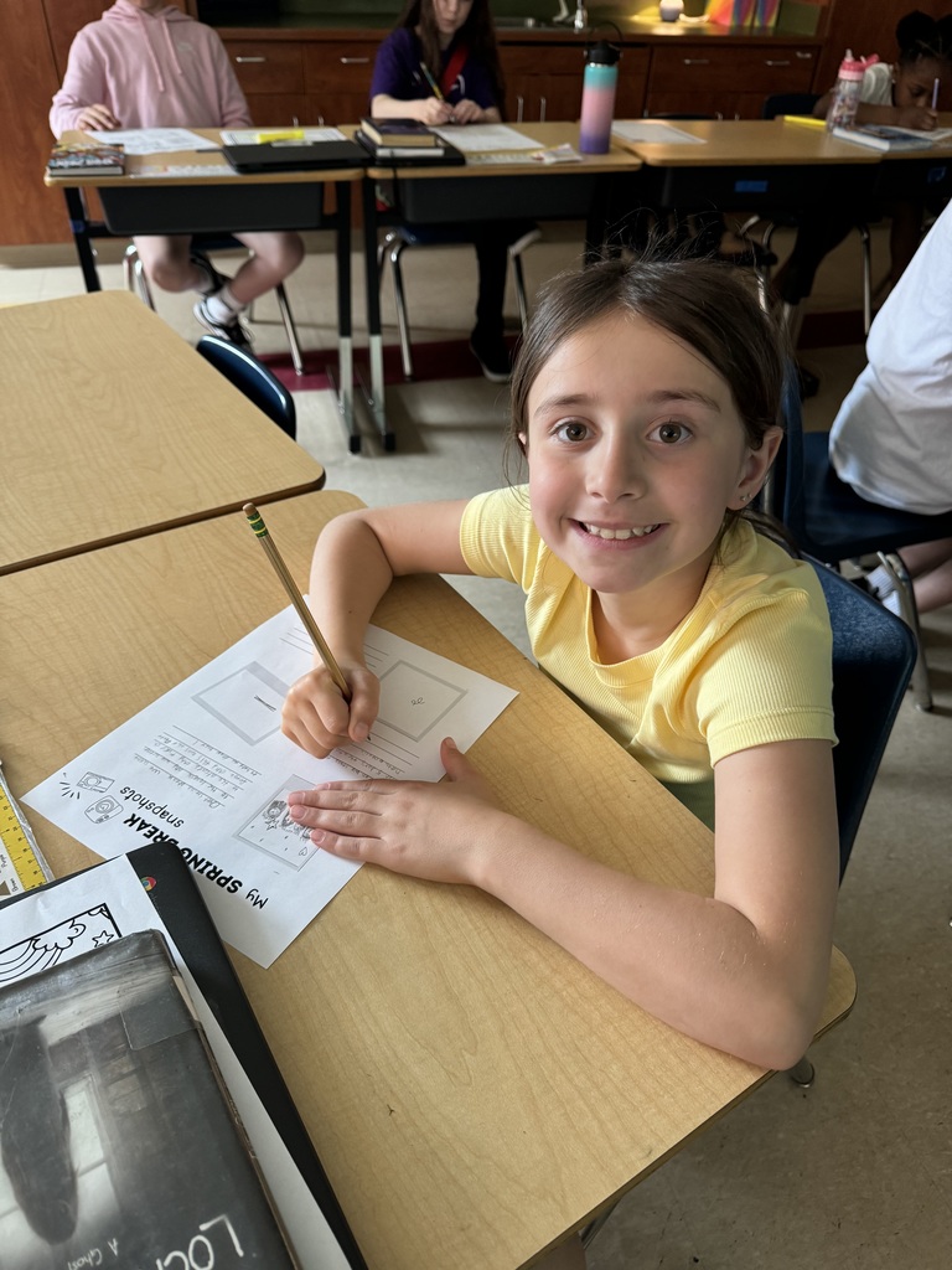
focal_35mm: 24
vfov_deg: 71.6
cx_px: 476
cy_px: 635
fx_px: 880
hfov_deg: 56.8
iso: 250
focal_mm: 6.76
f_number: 1.78
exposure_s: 1/60
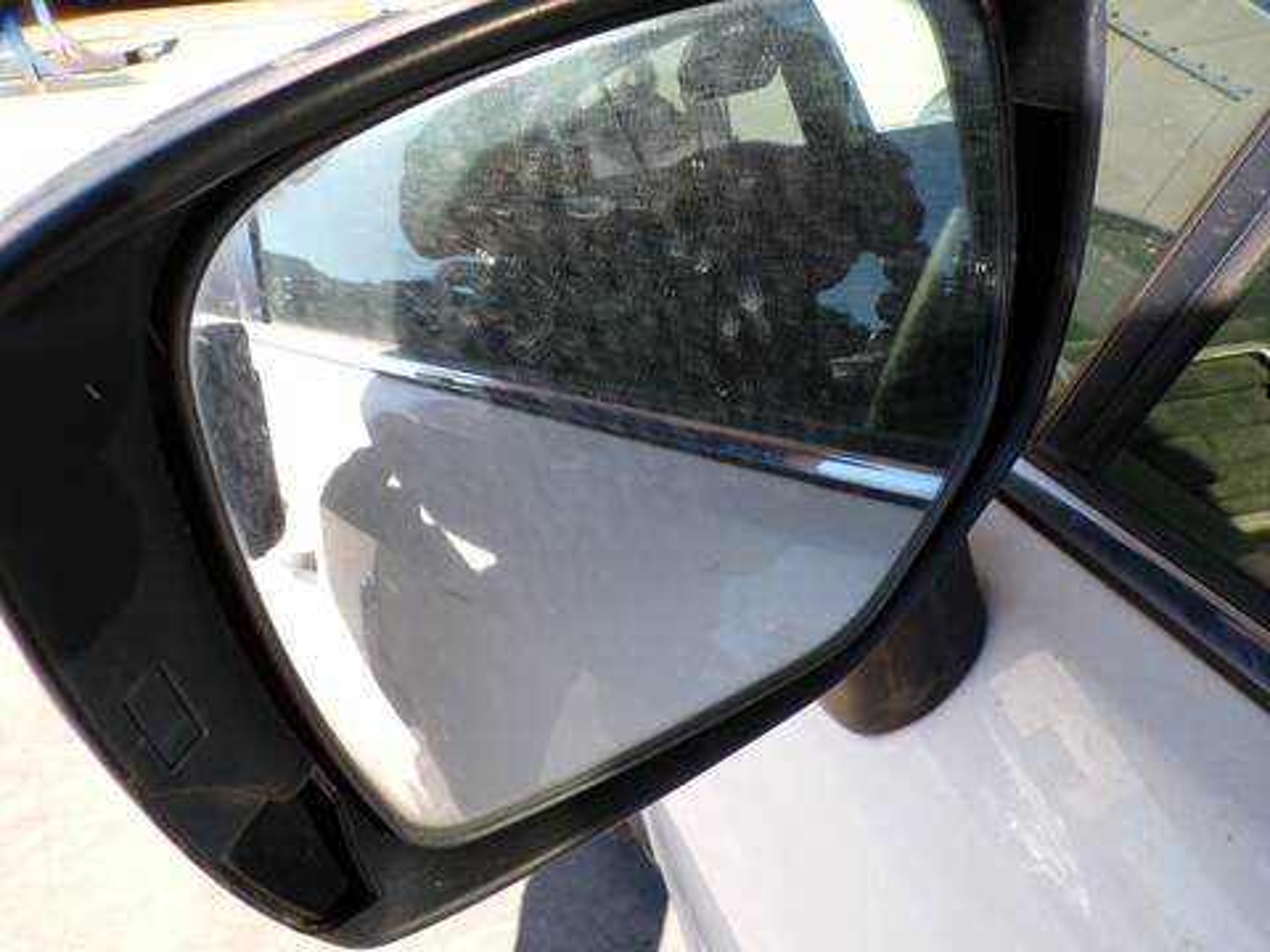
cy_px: 476
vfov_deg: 56.8
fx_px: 881
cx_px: 635
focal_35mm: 24
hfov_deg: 71.6
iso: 100
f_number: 4.4
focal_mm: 4.3
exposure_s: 1/140
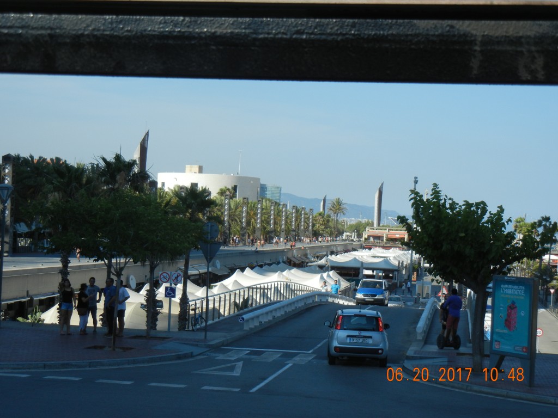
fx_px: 1241
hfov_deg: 25.3
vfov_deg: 19.1
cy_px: 209
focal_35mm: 77
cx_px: 279
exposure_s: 1/991
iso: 160
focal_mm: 13.9
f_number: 4.3
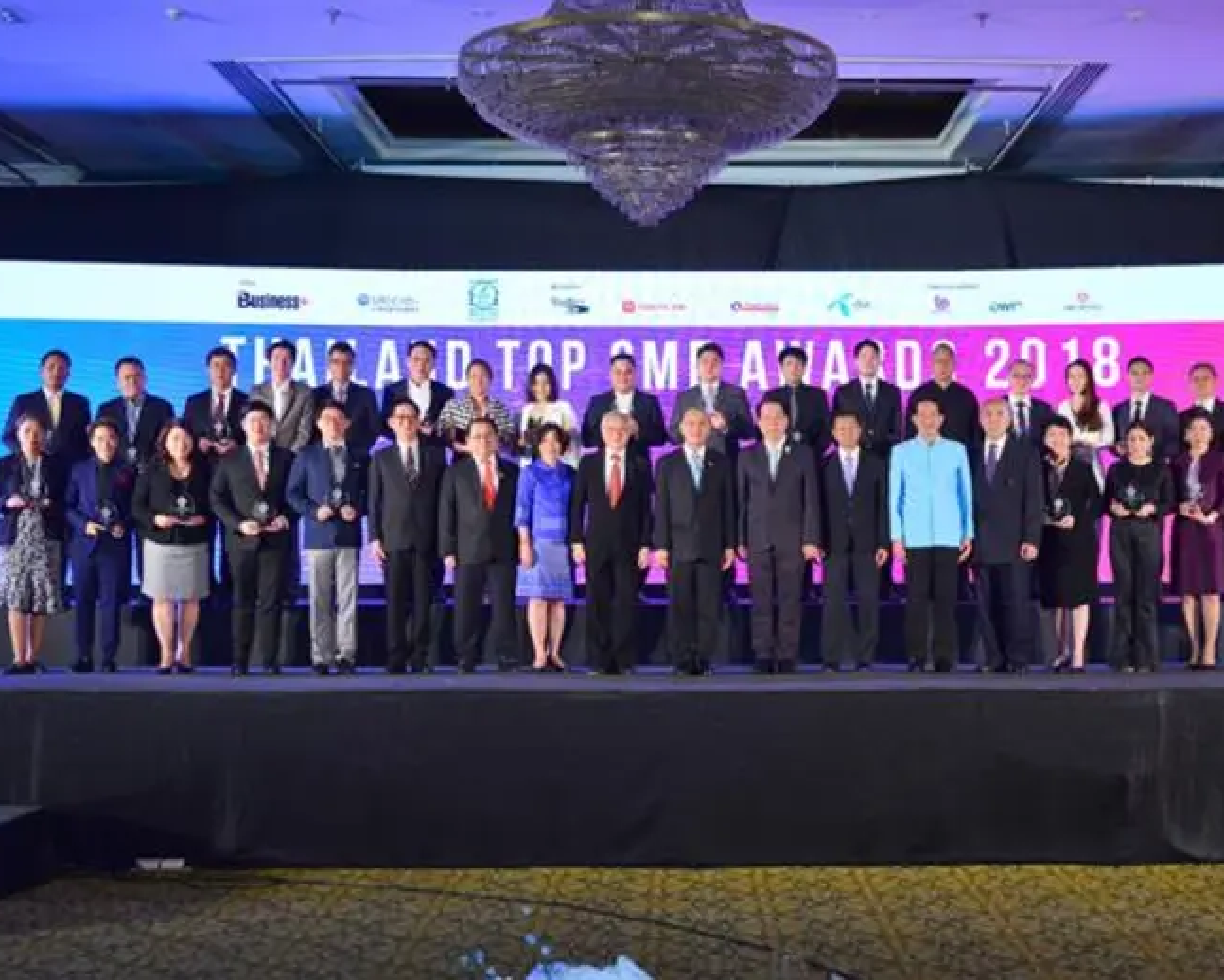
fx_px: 1558
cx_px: 711
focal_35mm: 43
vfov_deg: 34.9
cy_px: 490
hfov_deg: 42.7
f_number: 5.6
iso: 1600
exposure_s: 1/125
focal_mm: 38
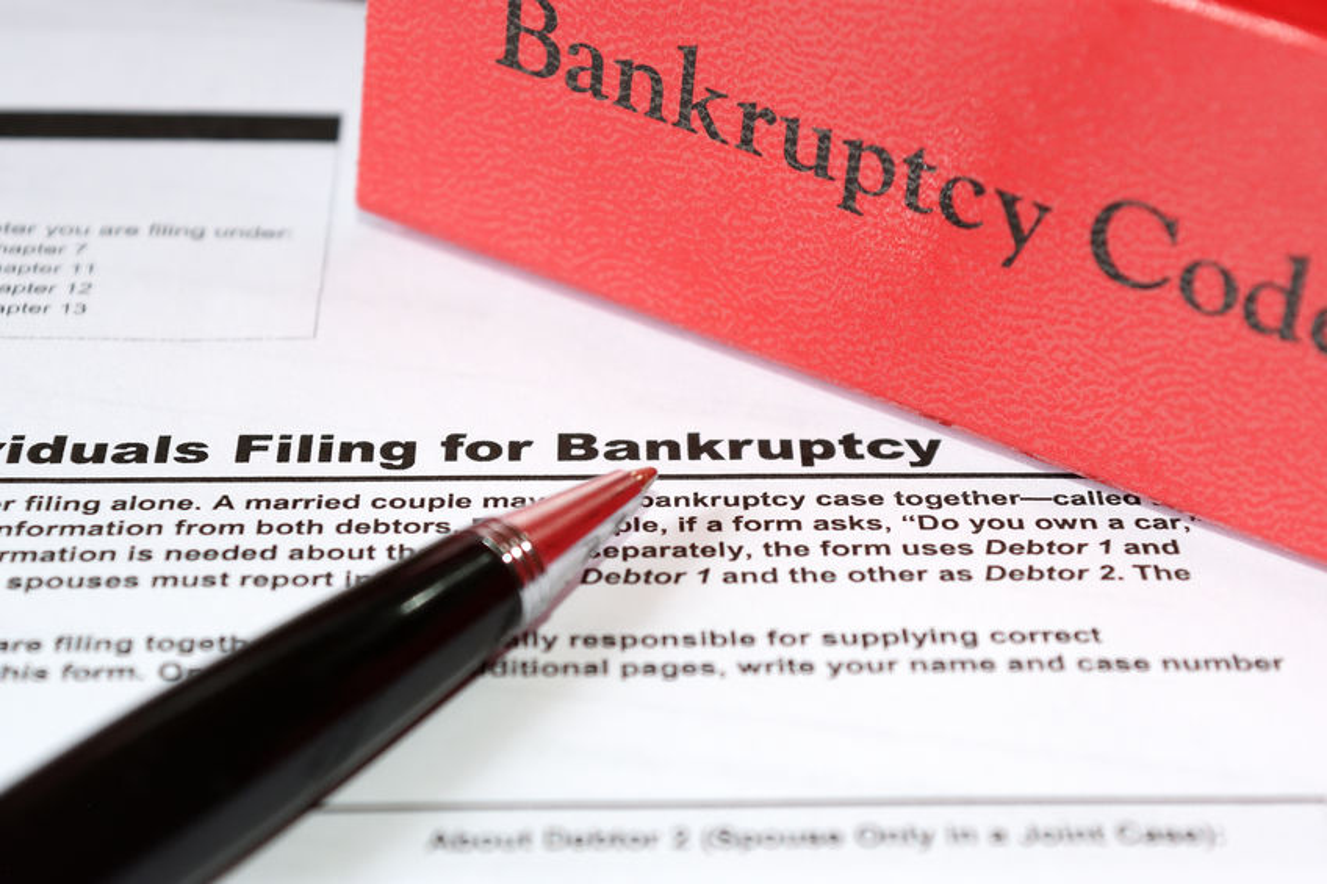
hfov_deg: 24.6
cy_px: 442
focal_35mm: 82
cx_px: 664
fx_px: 3040
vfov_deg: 16.5
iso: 1000
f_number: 5.6
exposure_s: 1/125
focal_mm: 55
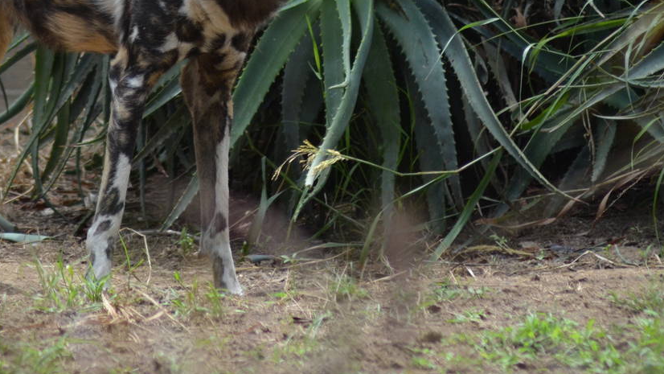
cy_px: -33
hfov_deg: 3.2
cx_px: 248
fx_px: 11764
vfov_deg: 1.8
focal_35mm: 668
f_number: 4.8
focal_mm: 220
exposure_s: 1/1000
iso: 560
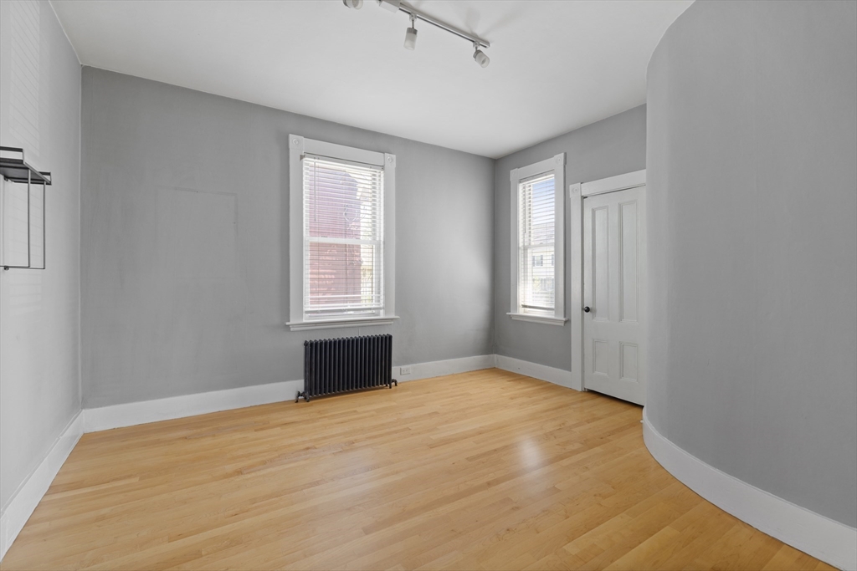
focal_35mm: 16
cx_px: 428
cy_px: 286
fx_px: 381
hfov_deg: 96.7
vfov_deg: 73.8
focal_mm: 16
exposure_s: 1
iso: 320
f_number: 7.1
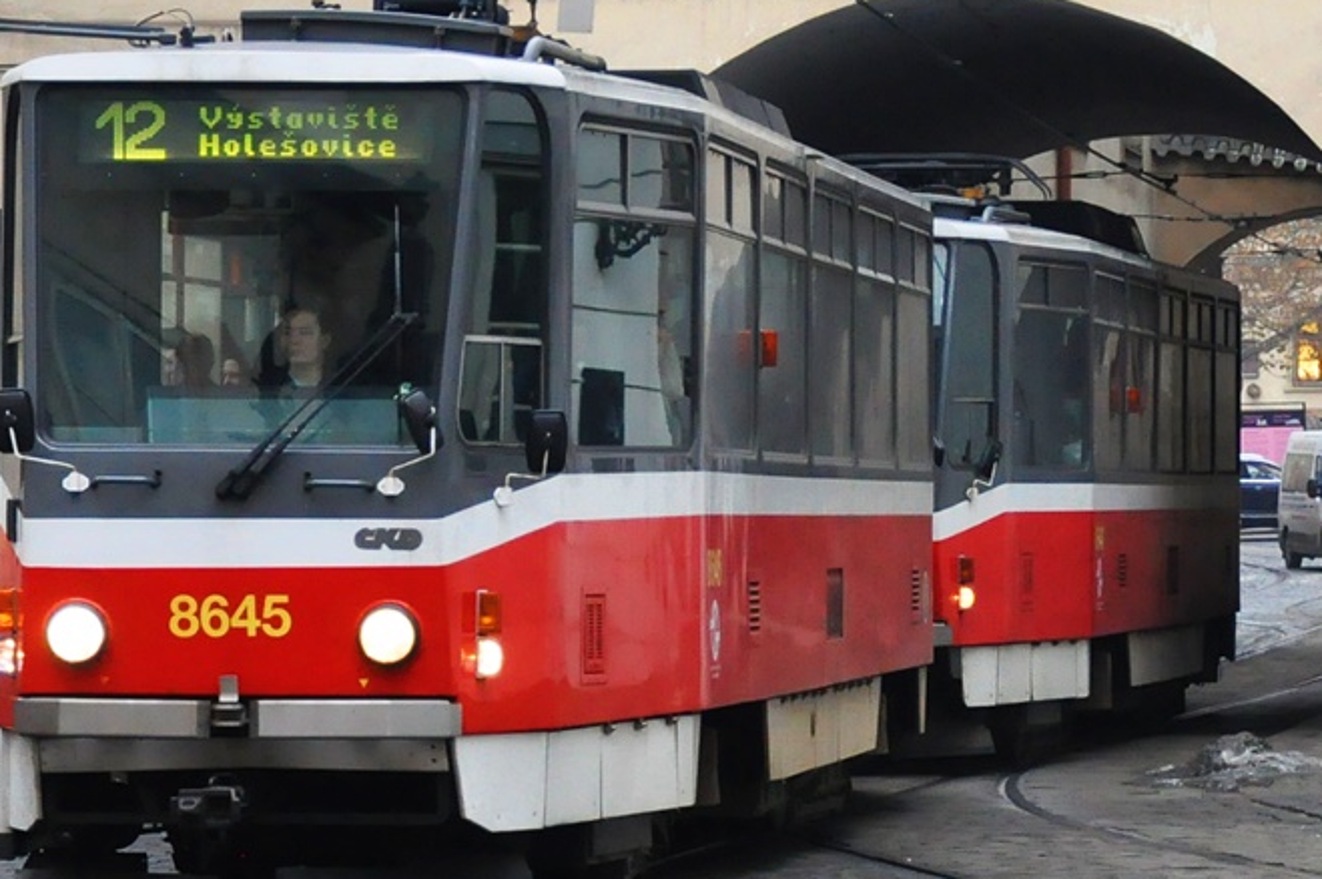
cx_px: 564
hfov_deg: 16.7
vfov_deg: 11.1
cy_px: 308
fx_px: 4509
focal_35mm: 123
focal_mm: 45
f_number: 4.8
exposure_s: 1/320
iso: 1600
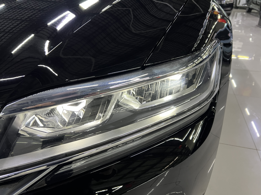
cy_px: 98
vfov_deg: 53.1
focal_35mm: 26
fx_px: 196
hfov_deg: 67.3
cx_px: 130
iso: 250
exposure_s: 1/49
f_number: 1.5
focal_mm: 5.7
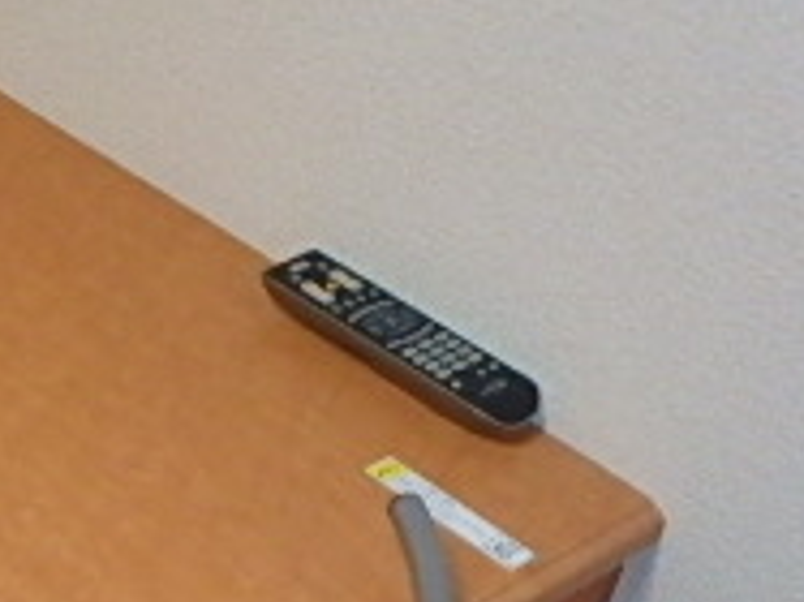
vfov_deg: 18.7
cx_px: -77
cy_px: 813
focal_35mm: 72
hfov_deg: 25.2
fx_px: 1671
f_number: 3.5
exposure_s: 1/30
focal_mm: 3.7
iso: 400
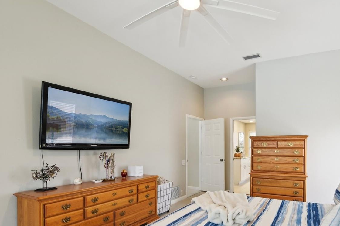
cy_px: 144
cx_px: 218
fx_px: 189
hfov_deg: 82.0
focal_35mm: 20
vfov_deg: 60.8
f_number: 8
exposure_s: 1/40
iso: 400
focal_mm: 14
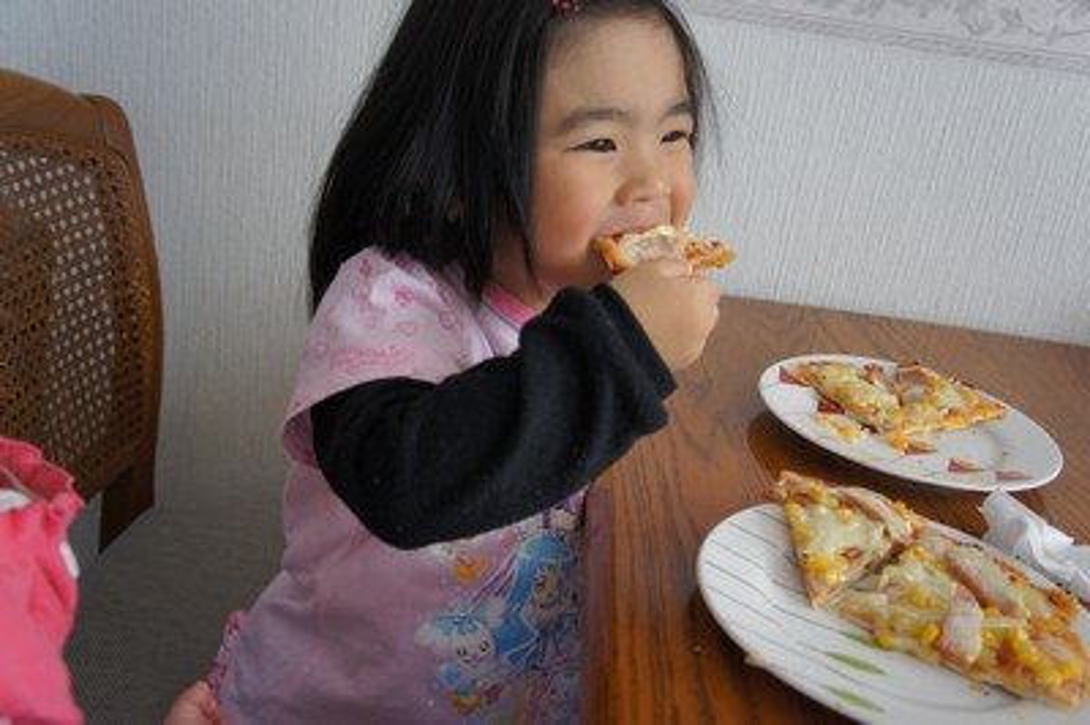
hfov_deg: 51.3
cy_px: 362
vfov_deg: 35.4
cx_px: 545
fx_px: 1134
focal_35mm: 38
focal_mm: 25
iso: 640
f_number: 4.5
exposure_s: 1/200
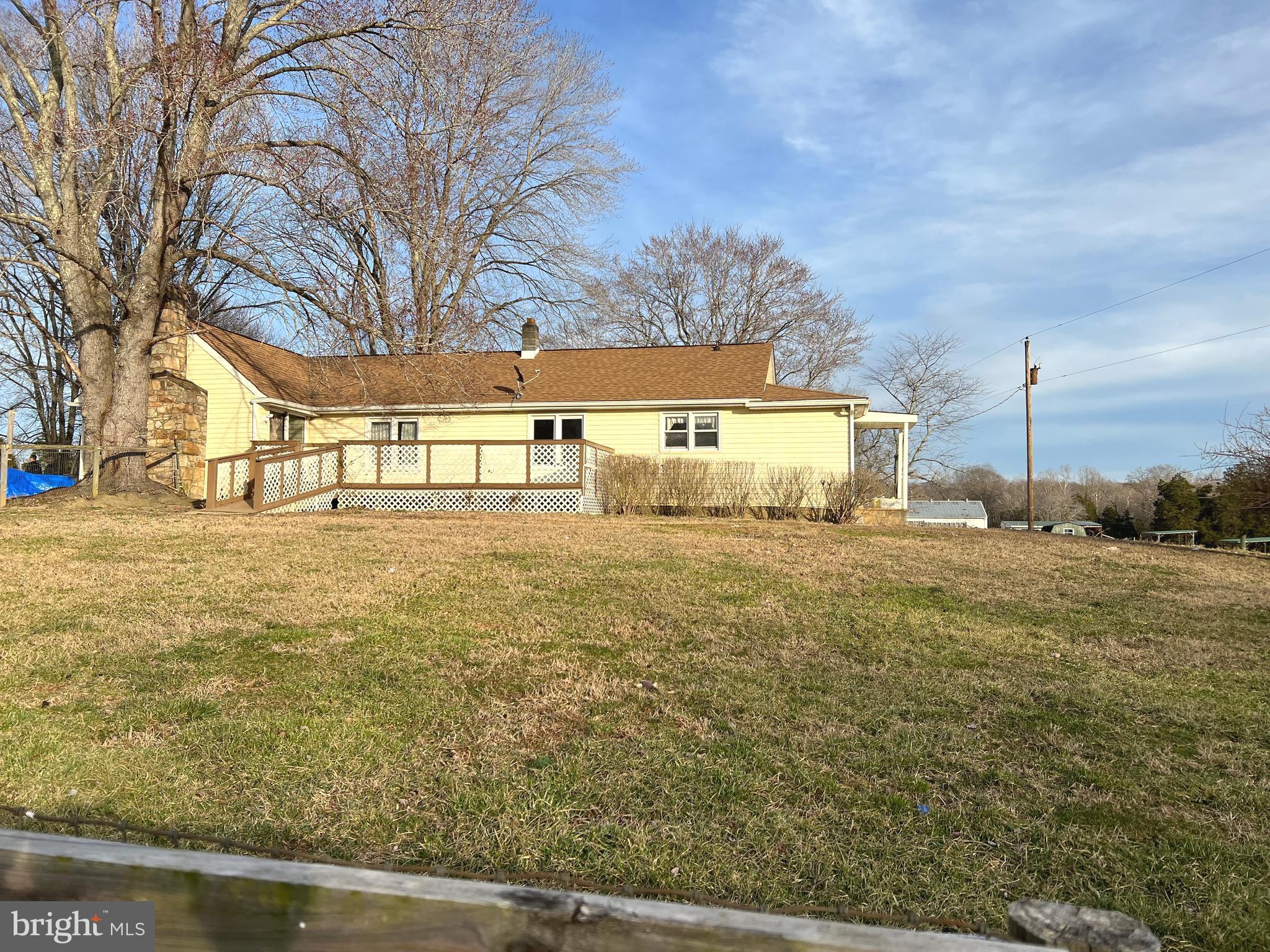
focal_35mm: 26
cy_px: 476
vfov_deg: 53.1
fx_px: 954
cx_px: 635
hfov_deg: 67.3
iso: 50
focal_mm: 5.7
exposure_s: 1/3165
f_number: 1.5
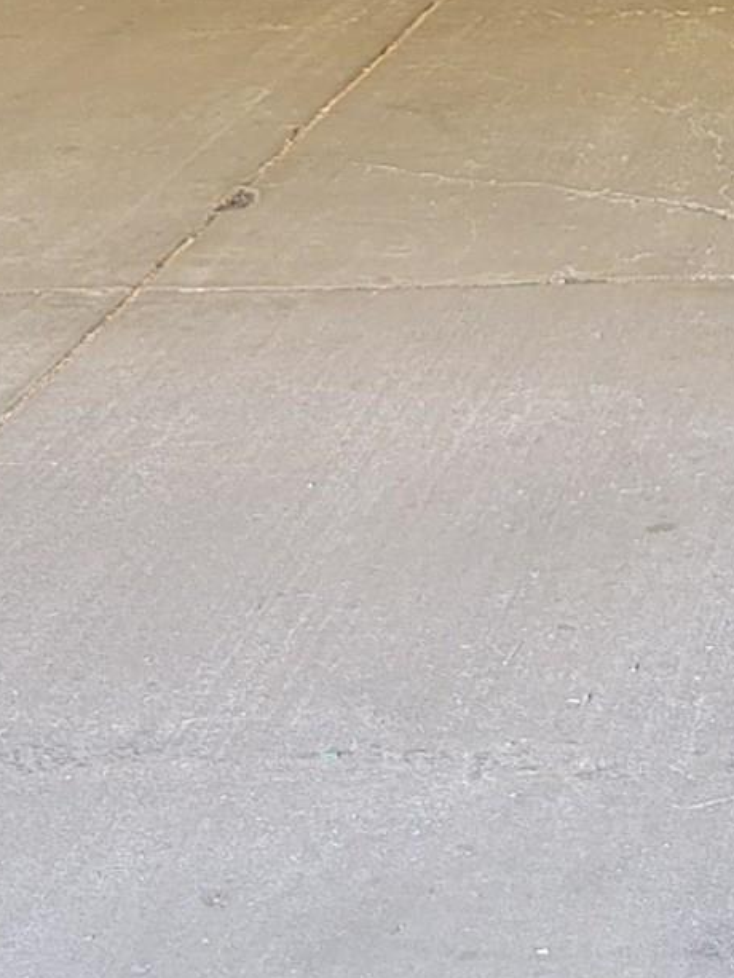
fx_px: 2657
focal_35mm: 94
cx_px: 795
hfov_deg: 15.3
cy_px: -137
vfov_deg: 19.8
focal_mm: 7
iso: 200
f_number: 1.8
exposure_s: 1/40
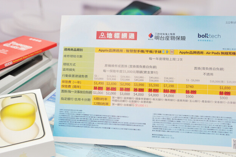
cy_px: 84
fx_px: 282
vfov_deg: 31.1
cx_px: 120
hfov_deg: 45.5
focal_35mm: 43
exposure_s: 1/250
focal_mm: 38
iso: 1000
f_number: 5.6
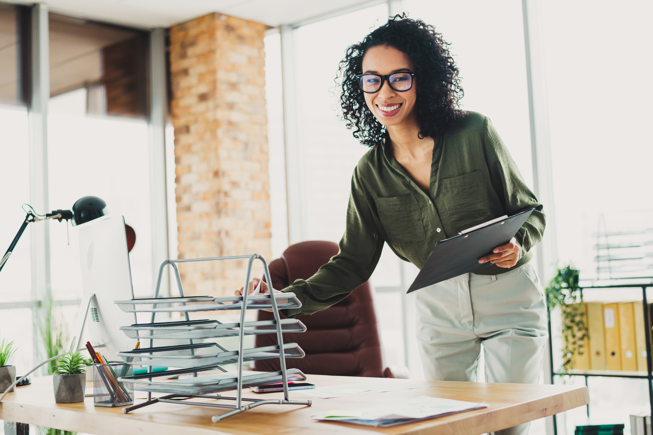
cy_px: 218
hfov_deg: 39.6
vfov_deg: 27.0
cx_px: 326
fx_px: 907
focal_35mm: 50
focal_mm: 50
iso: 800
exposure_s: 1/100
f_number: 2.8
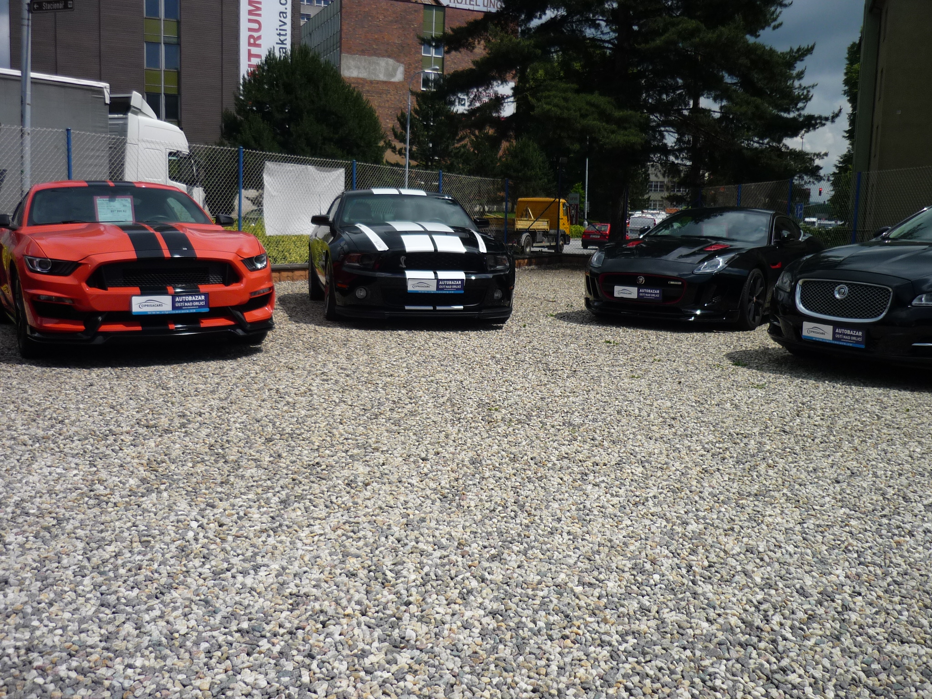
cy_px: 350
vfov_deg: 42.9
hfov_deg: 55.4
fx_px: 888
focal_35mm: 33
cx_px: 466
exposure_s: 1/400
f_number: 8
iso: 100
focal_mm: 5.5
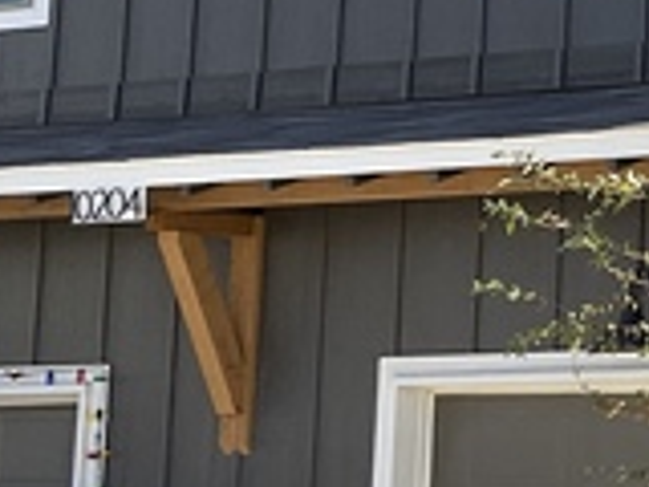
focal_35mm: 116
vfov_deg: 12.6
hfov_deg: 15.1
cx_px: 1107
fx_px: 2175
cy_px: 4
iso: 16
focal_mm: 3
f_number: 1.8
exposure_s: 1/1342
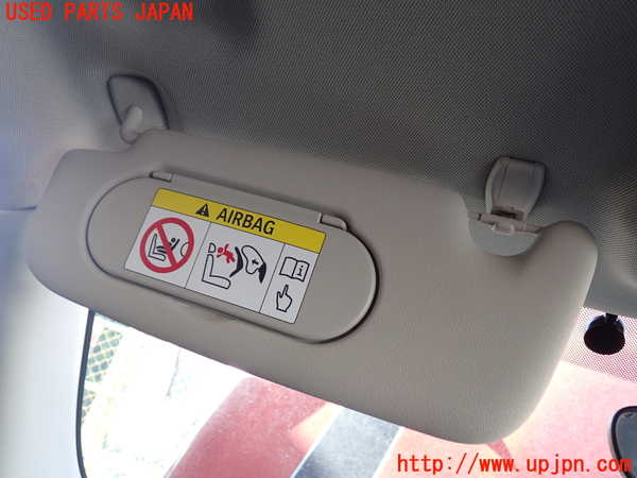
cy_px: 239
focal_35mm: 30
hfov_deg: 60.0
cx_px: 318
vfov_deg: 46.8
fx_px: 552
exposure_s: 1/60
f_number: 2.3
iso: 125
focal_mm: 5.4
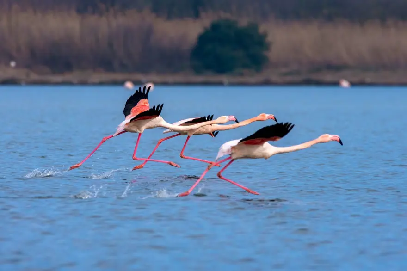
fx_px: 7458
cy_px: 136
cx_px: 204
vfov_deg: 2.1
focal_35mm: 660
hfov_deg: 3.1
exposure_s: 1/1600
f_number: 8
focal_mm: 440
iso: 400
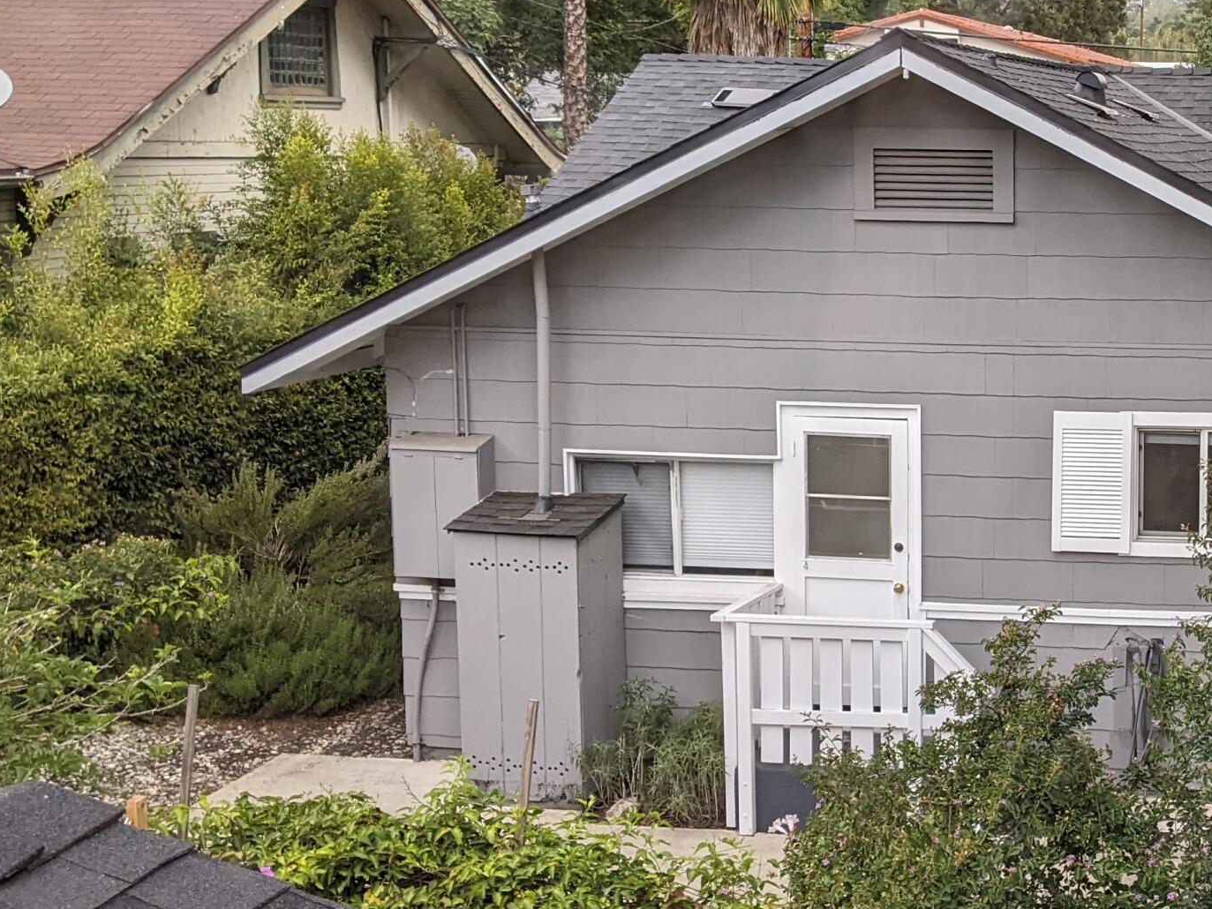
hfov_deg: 30.6
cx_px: 1178
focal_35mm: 59
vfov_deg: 24.8
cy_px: 532
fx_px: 2066
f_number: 1.8
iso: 59
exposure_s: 1/1565
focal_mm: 4.44
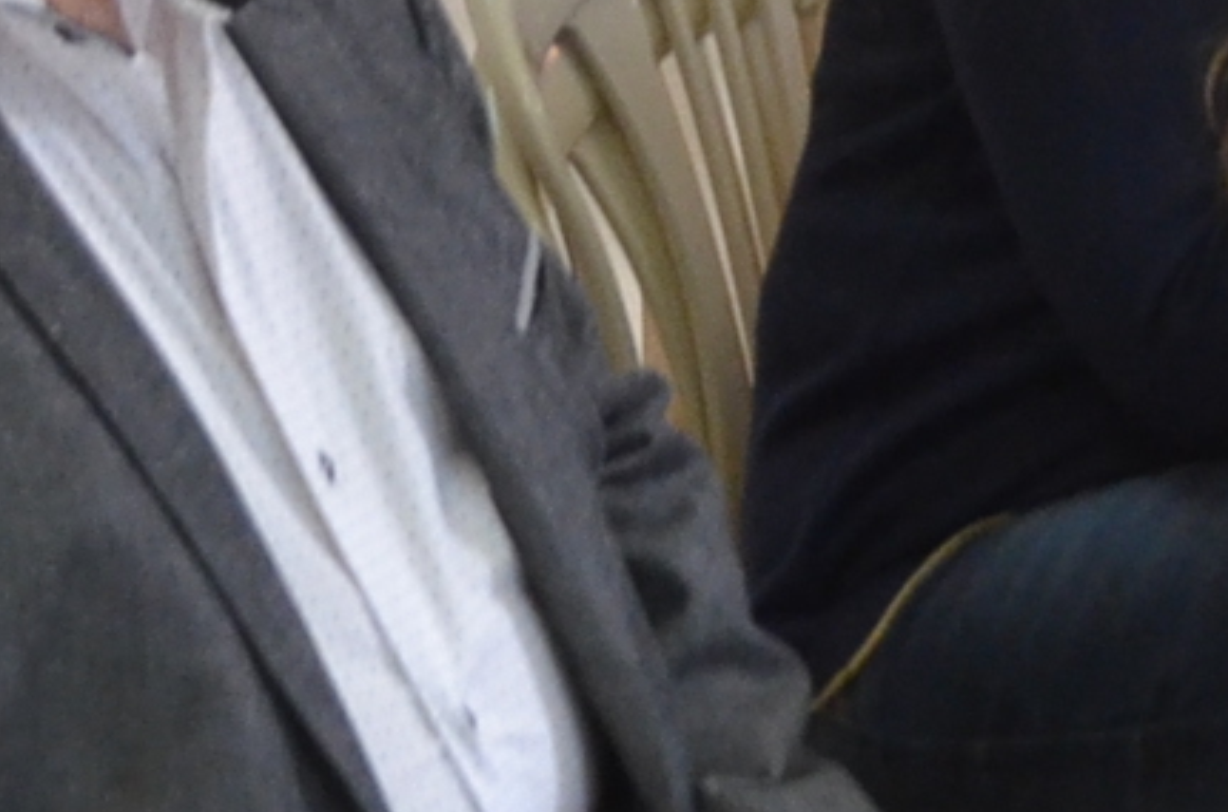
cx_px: 2519
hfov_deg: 8.7
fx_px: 7587
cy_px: -46
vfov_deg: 6.1
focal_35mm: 223
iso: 1250
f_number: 4
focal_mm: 26
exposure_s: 1/100
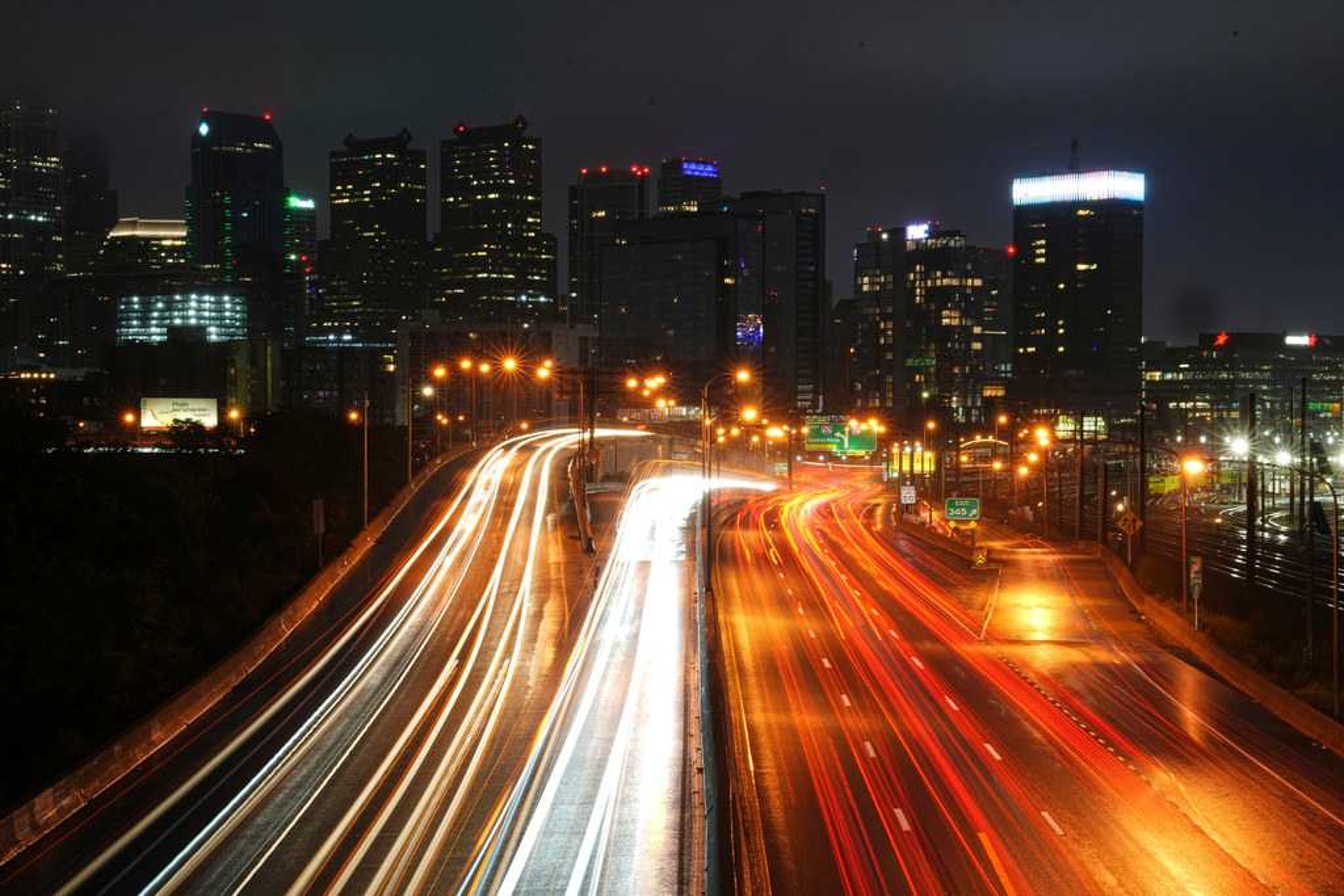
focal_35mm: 70
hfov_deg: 28.8
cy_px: 448
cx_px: 672
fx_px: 2614
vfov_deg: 19.5
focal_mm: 70
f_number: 22
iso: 80
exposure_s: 30
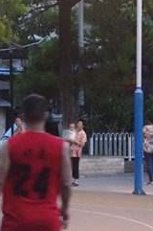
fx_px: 1195
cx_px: -164
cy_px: 130
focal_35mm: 187
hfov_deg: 7.0
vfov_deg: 11.0
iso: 800
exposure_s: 1/60
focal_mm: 18.45
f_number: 3.2
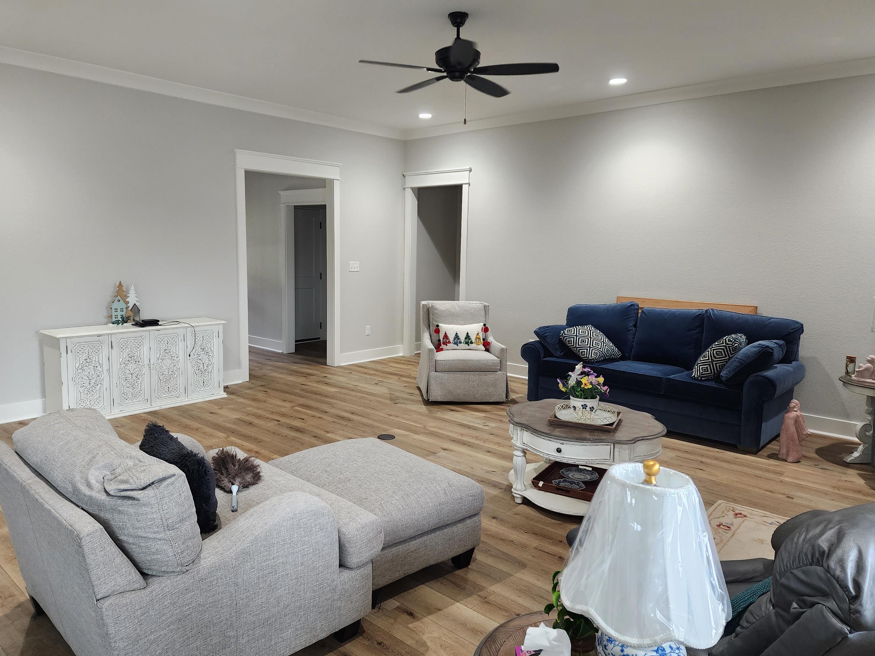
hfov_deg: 69.4
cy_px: 323
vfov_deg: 54.9
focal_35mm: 25
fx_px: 632
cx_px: 418
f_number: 1.8
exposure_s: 1/120
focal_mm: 6.4
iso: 400
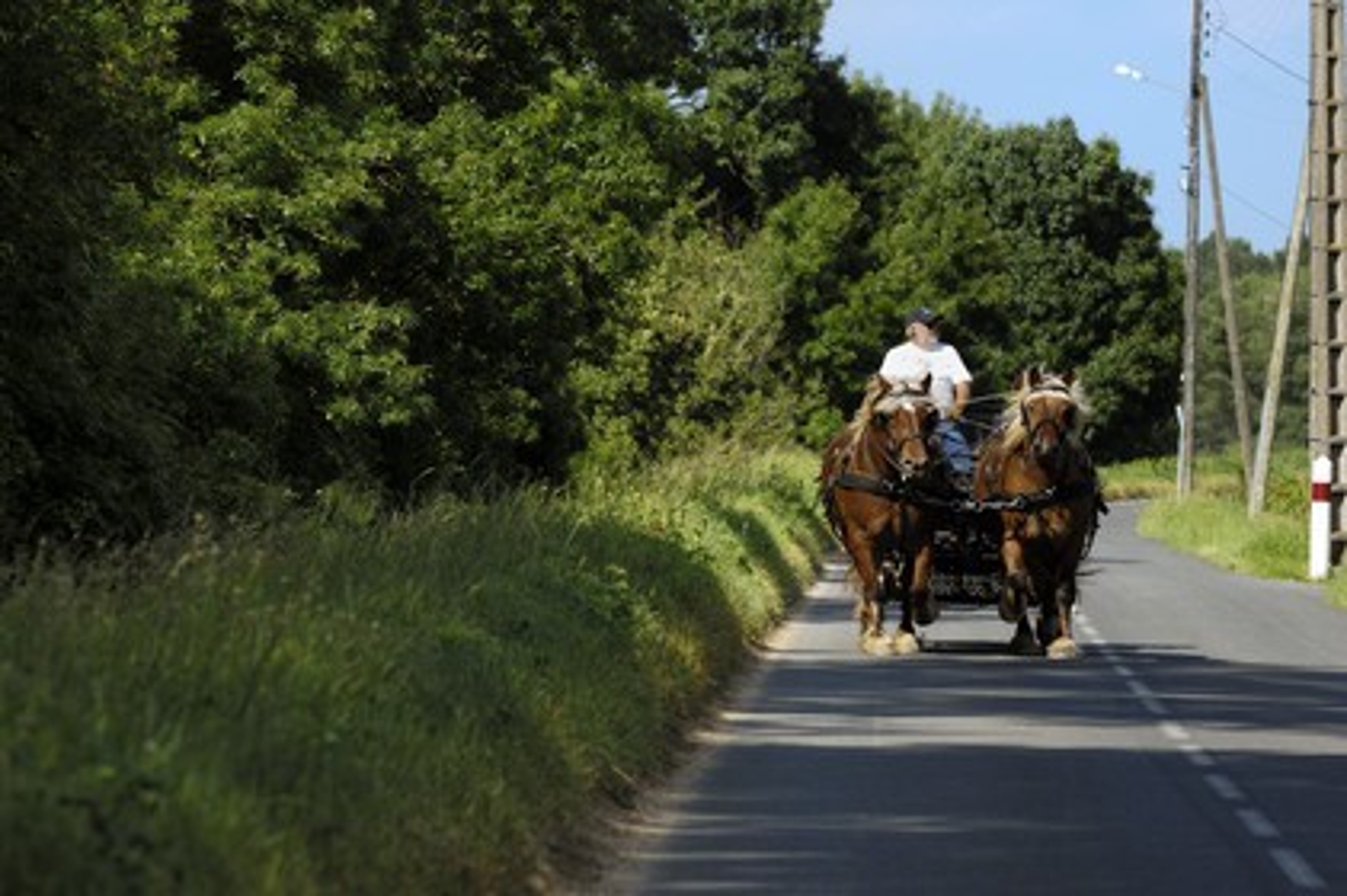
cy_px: 448
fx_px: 11216
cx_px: 674
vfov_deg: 4.6
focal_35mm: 300
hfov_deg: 6.9
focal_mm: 200
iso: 100
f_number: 6
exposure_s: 1/160
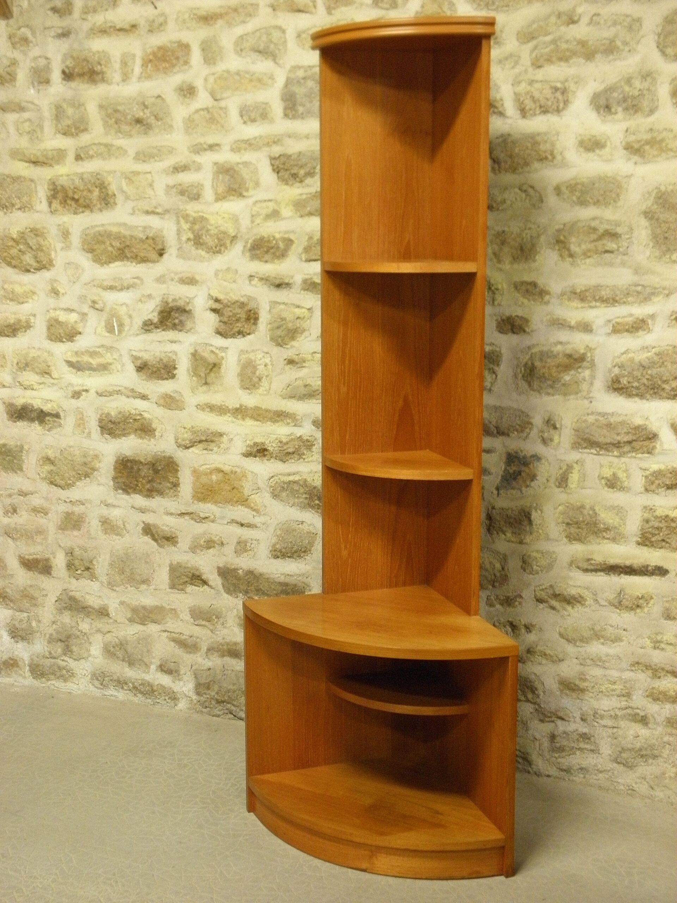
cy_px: 452
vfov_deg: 42.9
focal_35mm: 44
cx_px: 338
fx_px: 1147
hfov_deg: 32.9
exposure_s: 1/8
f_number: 3.9
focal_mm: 7.9
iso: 320
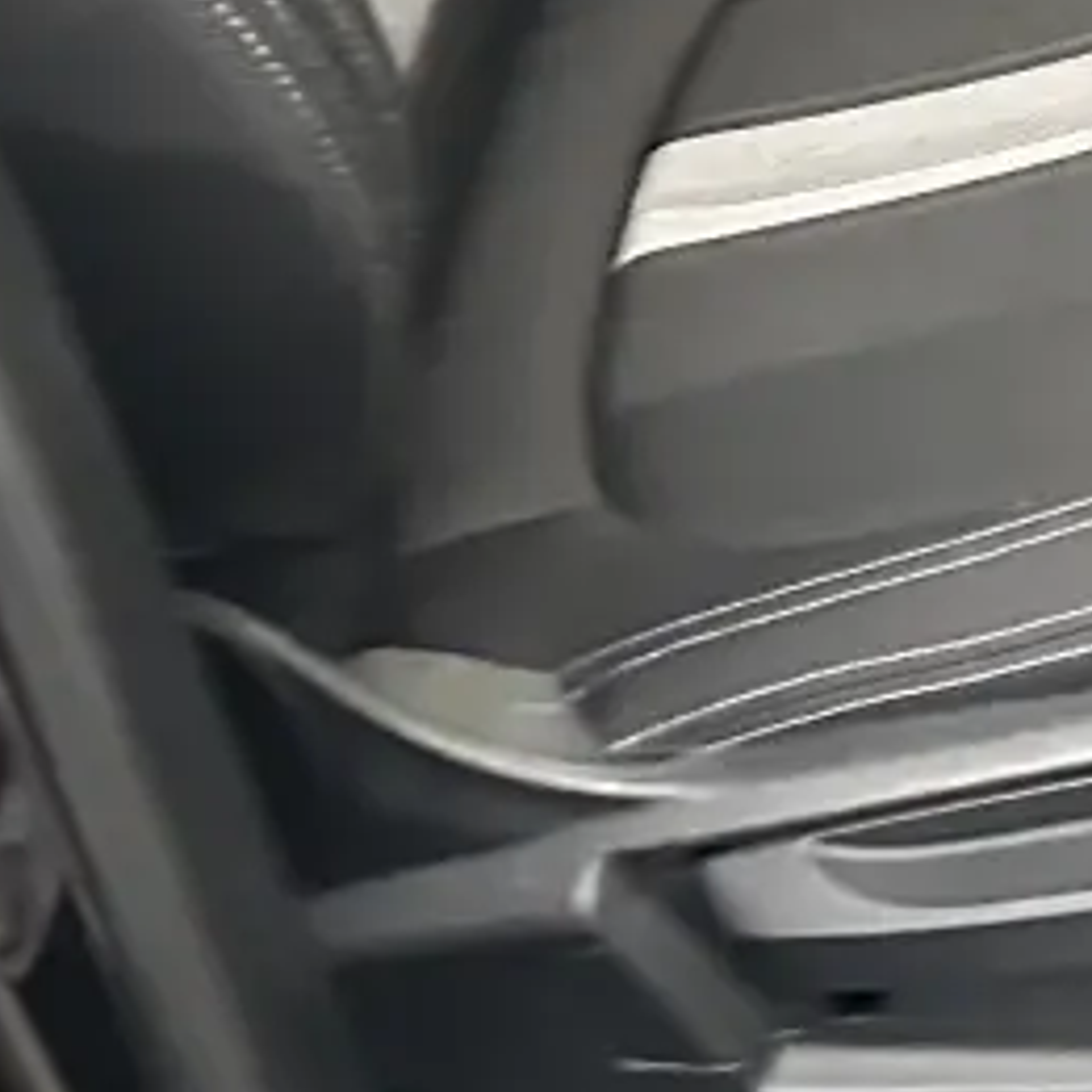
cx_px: 1410
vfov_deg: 13.8
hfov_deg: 14.3
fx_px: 4176
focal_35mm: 117
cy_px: -644
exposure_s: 1/48
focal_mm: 6.86
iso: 1000
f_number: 1.78
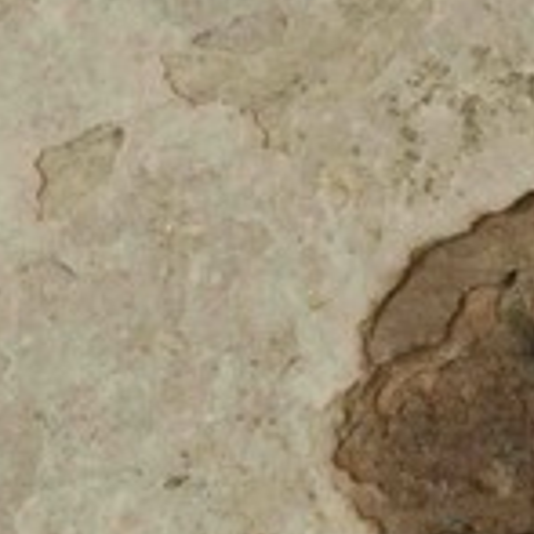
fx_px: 9041
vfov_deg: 3.4
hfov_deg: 3.4
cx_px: 554
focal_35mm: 518
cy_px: 265
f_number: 32
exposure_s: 1/2
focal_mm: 60
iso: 220
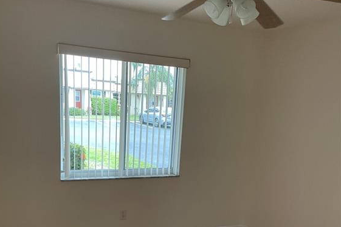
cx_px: 168
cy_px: 181
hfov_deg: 51.9
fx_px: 350
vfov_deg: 34.8
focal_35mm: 37
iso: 160
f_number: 1.6
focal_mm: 4.2
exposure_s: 1/60
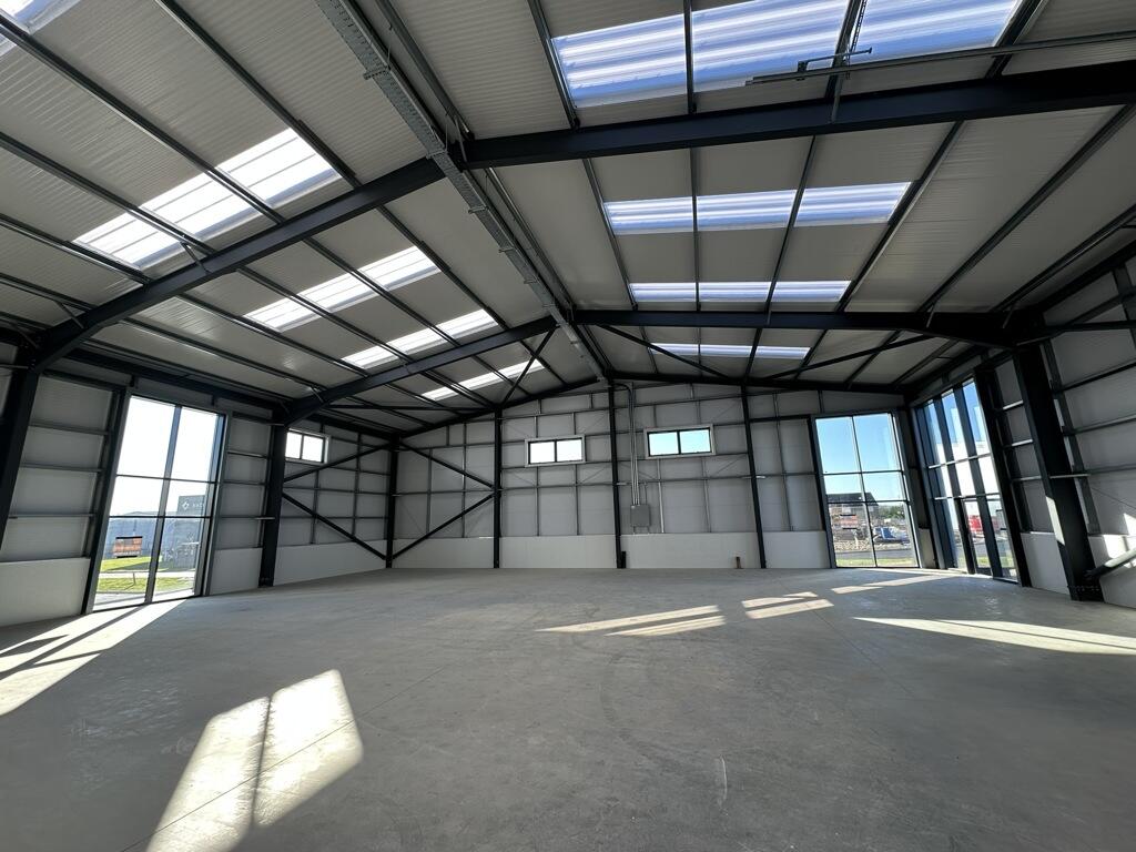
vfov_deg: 85.7
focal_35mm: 14
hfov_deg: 102.1
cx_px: 568
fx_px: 459
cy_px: 426
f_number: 2.2
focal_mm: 2.22
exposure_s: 1/159
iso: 40
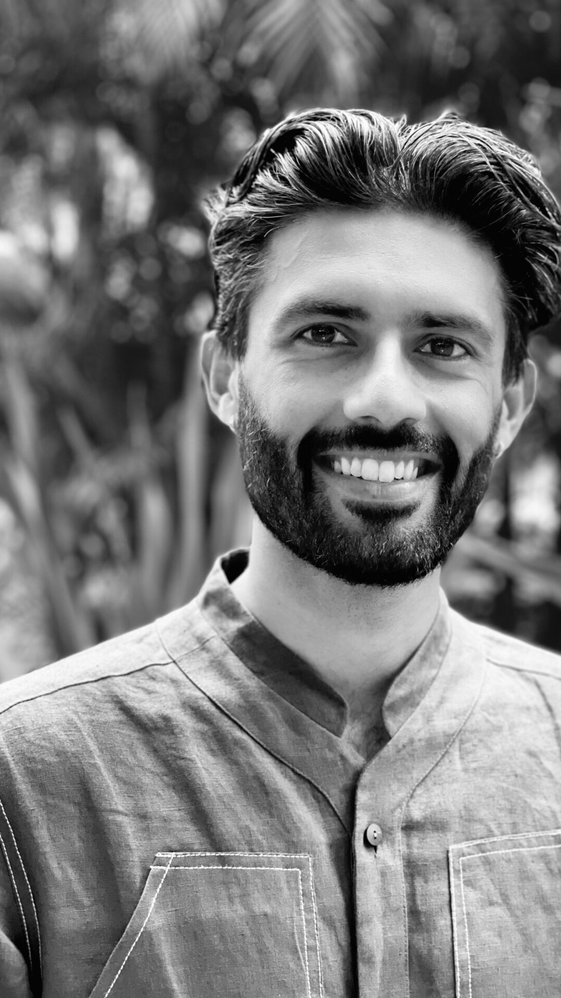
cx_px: 350
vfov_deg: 36.6
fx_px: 1508
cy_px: 500
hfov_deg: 21.0
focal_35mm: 57
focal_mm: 6
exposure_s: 1/122
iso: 100
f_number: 2
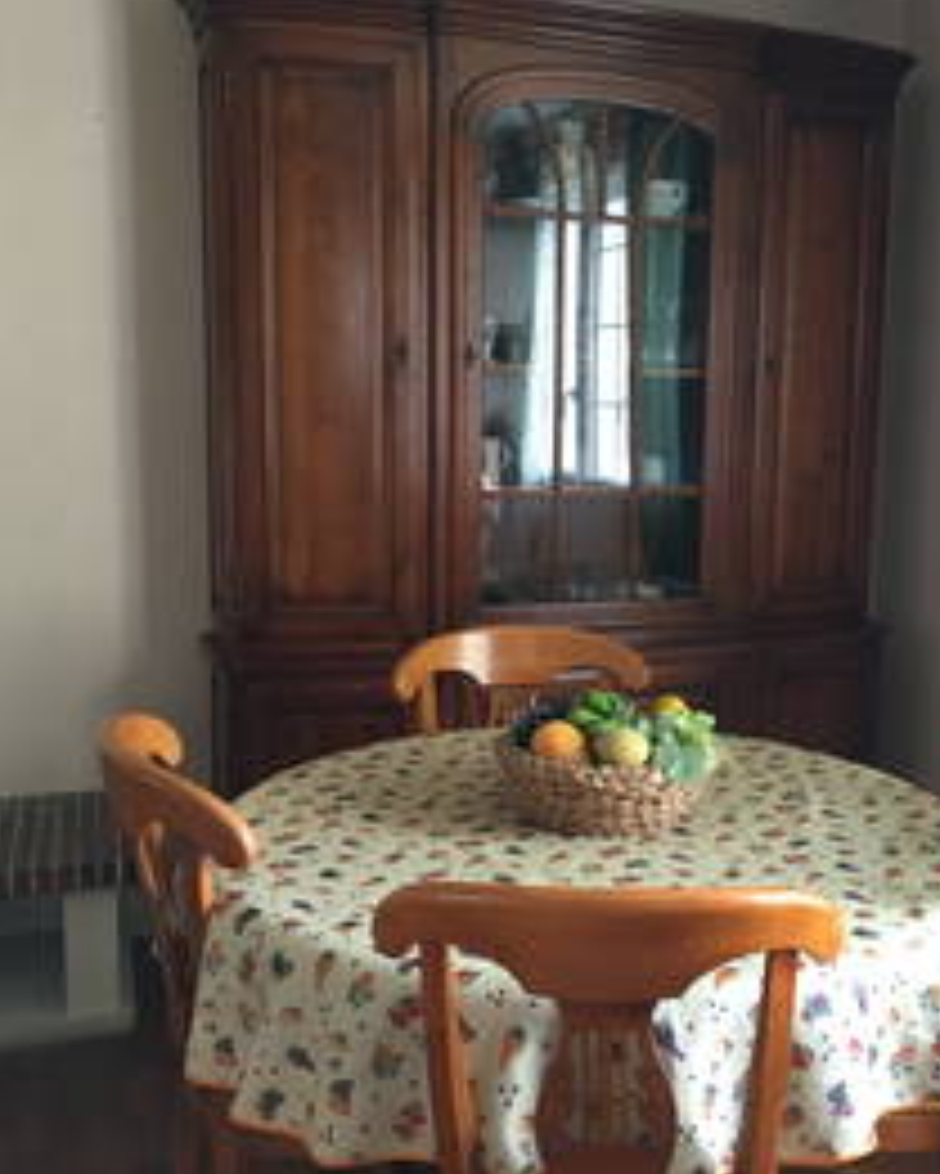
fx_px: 1355
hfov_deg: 37.6
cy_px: 571
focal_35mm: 39
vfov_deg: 46.8
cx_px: 661
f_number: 2.2
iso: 200
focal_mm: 4.15
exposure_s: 1/33
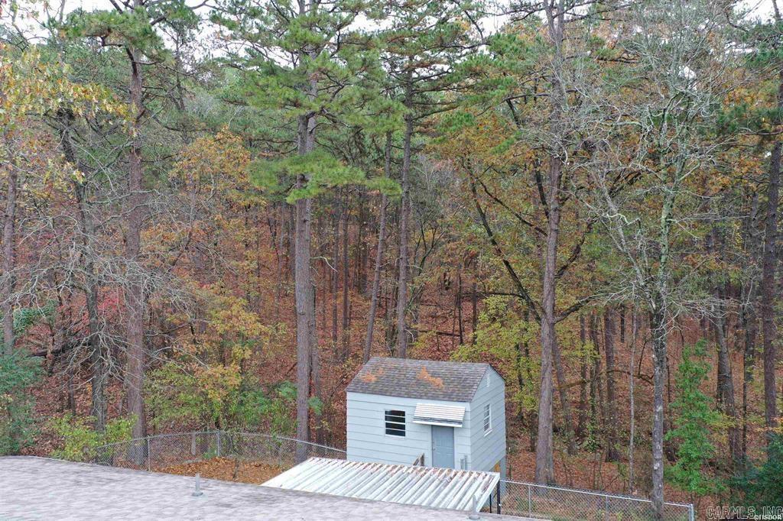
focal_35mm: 28
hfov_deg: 65.5
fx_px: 609
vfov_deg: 46.4
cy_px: 260
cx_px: 392
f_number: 3.5
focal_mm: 10.26
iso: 100
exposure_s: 1/50
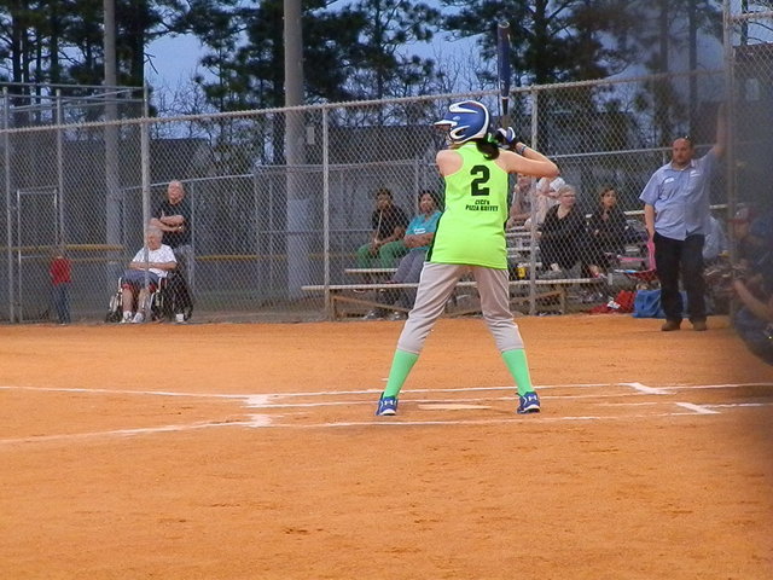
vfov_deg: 10.7
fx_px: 3082
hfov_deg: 14.3
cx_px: 386
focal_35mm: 138
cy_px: 290
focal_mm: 24.71
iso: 1600
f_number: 4.5
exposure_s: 1/80
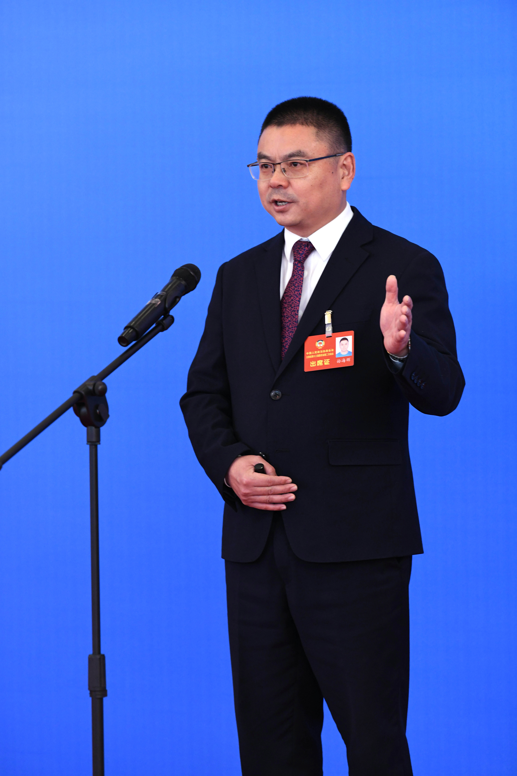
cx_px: 258
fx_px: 4093
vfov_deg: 10.8
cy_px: 388
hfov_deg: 7.2
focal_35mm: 190
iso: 2000
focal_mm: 190
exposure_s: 1/125
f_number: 4.5
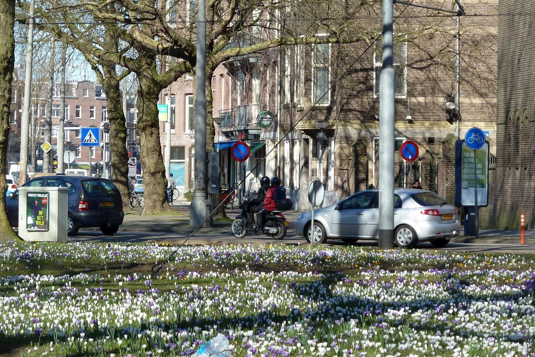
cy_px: 201
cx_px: 267
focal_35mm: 165
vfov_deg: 8.3
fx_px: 2452
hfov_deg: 12.5
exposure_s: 1/250
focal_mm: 25.9
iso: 80
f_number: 4.5
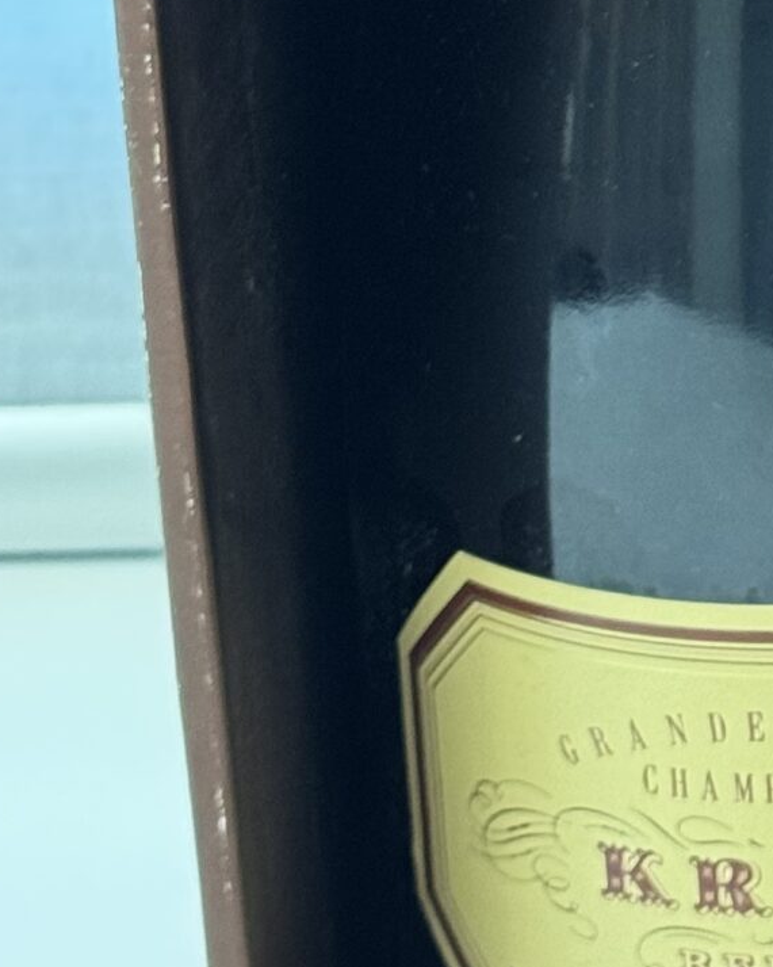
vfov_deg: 11.1
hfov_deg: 9.0
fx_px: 4805
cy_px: -432
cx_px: 1151
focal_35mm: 168
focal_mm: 6.76
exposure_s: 1/33
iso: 320
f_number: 1.78
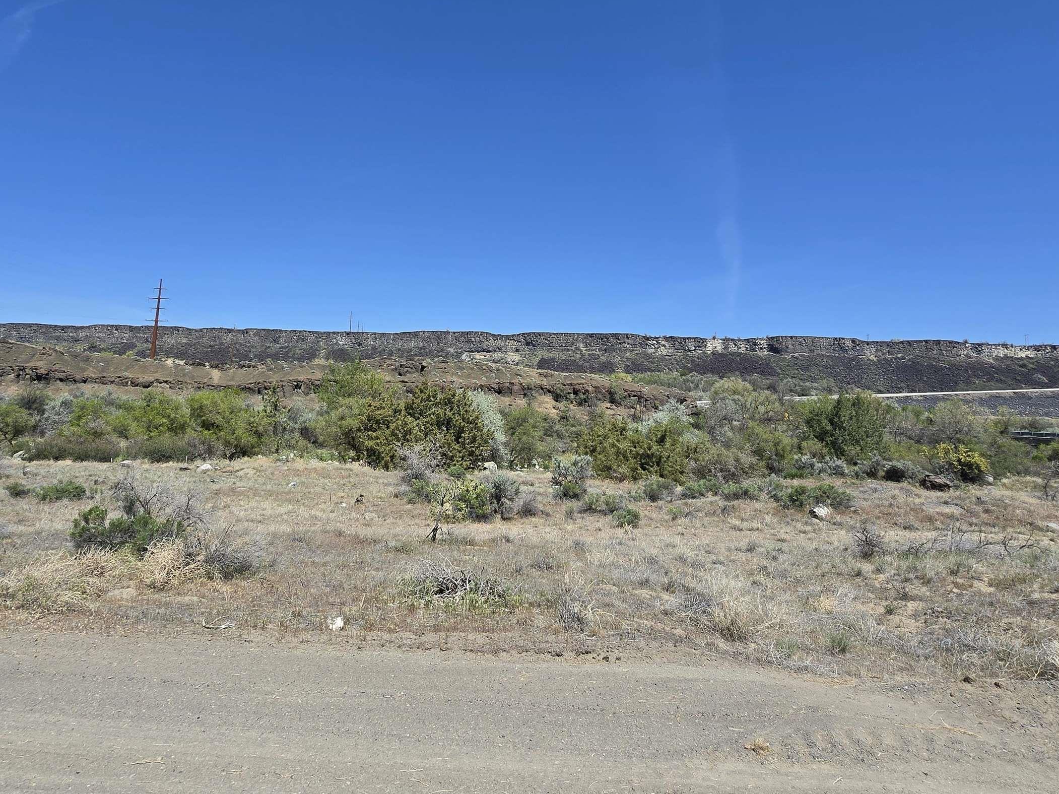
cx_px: 459
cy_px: 319
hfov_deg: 84.2
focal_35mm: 19
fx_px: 581
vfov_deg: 68.0
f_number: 2.2
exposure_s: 1/2621
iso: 50
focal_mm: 2.2
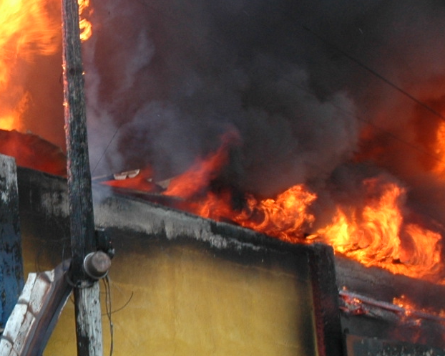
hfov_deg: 14.8
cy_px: 288
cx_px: -65
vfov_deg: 12.1
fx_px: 1668
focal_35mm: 127
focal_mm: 25
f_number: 5.6
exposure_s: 1/125
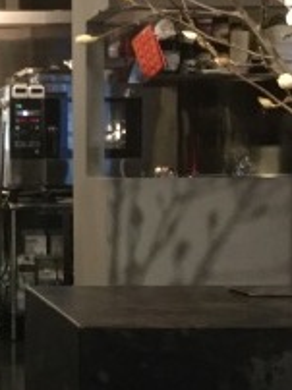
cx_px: -107
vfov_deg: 20.0
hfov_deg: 14.3
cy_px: 223
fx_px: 1105
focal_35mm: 98
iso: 250
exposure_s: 1/15
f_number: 2.4
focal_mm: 3.3
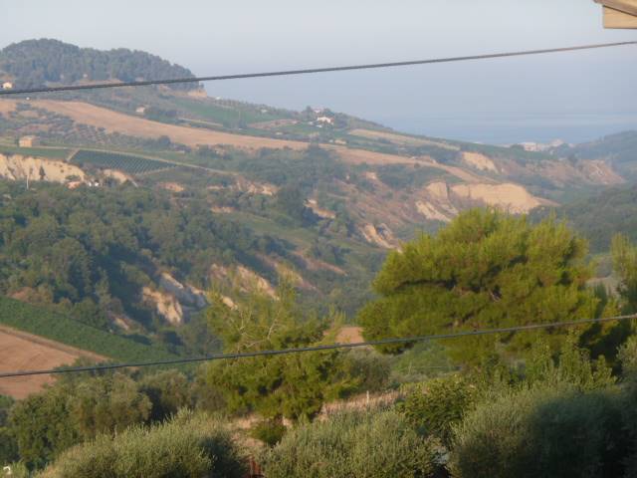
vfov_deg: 8.8
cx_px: 318
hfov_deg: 11.7
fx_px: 3110
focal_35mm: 169
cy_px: 239
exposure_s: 1/200
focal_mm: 27.8
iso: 80
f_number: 4.5
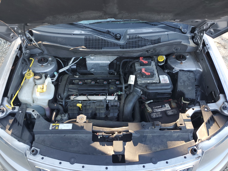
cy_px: 86
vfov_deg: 53.1
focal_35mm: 26
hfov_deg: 67.3
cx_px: 114
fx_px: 171
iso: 63
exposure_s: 1/120
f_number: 1.5
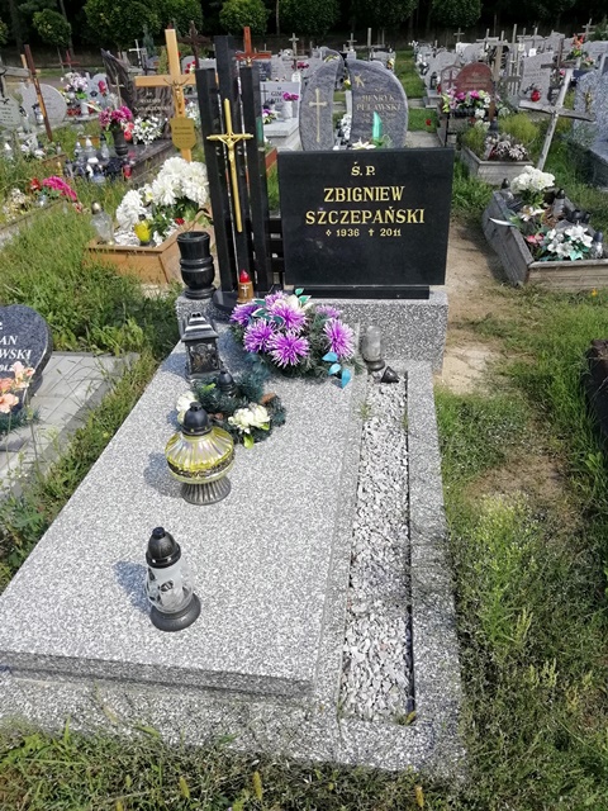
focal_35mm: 26
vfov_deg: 67.3
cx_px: 304
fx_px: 609
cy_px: 406
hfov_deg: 53.1
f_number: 2.2
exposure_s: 1/572
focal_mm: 3.21
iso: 50
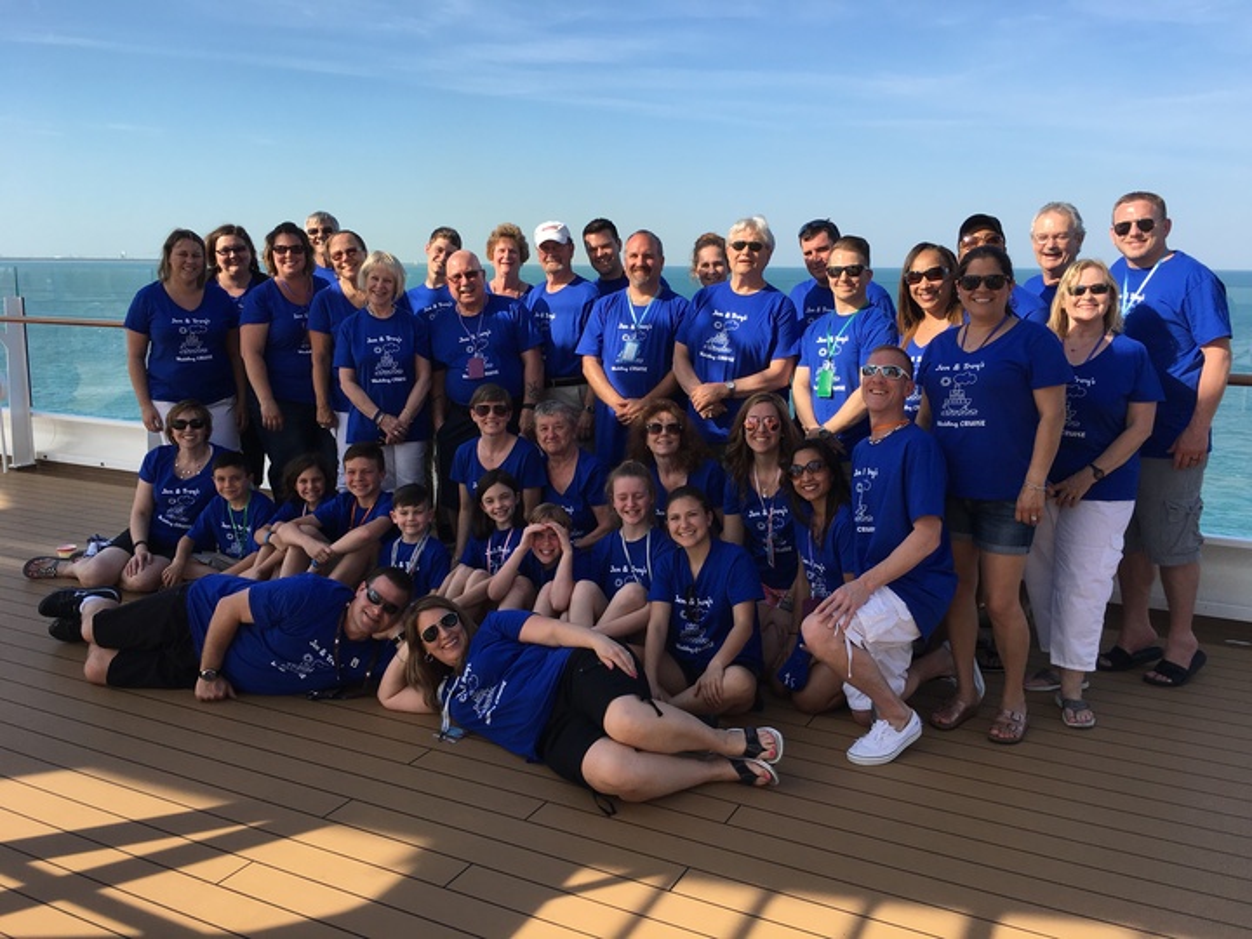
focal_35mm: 29
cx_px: 626
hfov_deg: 61.7
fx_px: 1049
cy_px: 470
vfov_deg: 48.2
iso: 25
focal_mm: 4.15
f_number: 2.2
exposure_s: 1/1099
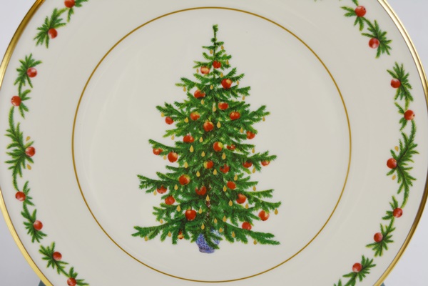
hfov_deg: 53.1
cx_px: 214
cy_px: 143
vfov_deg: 36.9
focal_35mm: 36
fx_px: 428
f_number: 5.6
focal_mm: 24
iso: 250
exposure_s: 1/125
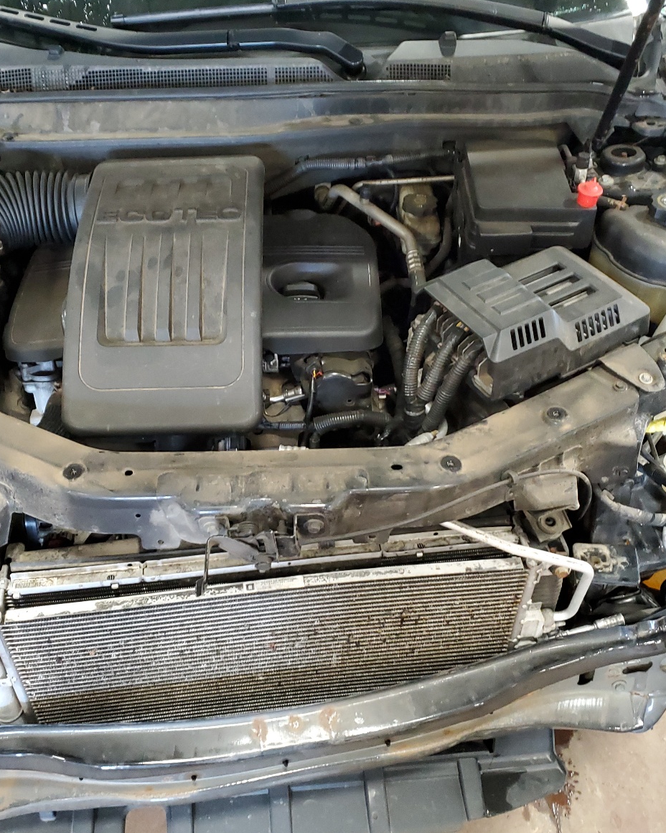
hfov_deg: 42.2
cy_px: 424
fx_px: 862
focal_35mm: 35
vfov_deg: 51.5
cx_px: 292
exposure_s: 1/20
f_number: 1.5
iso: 326
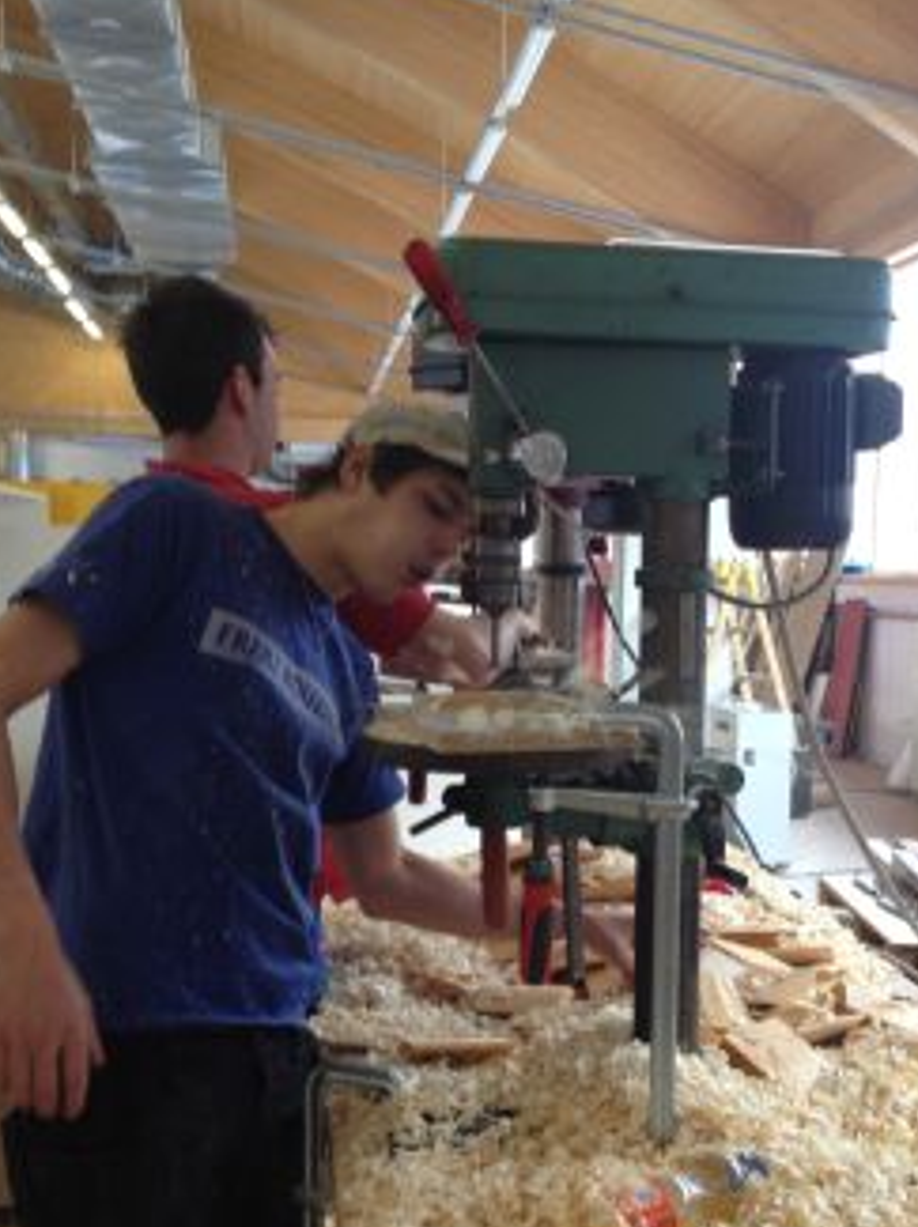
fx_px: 1630
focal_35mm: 46
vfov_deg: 41.2
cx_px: 514
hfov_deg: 31.4
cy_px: 704
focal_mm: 4.28
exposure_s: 1/30
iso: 64
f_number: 2.4
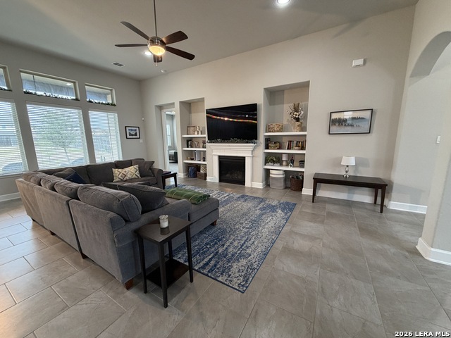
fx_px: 182
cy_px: 169
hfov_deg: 102.1
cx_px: 226
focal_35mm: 14
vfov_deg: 85.7
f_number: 2.2
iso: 200
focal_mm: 2.22
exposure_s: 1/60
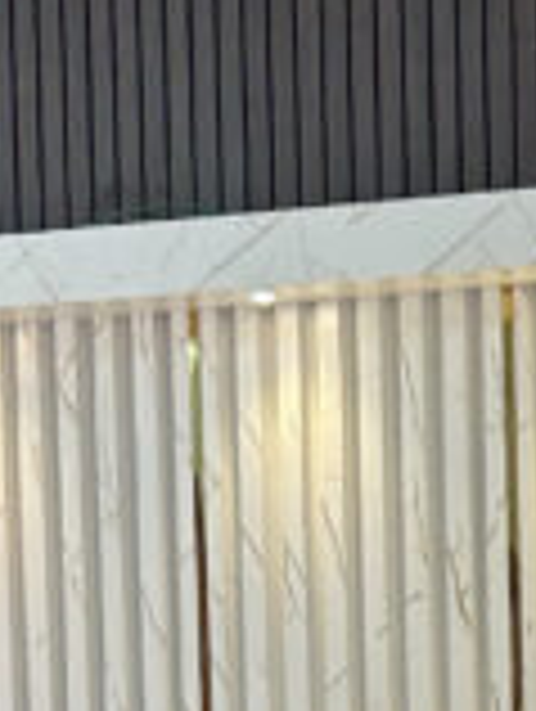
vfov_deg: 11.1
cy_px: 1166
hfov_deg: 8.7
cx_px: 707
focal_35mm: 168
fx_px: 3459
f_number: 1.5
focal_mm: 5.7
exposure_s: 1/100
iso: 80
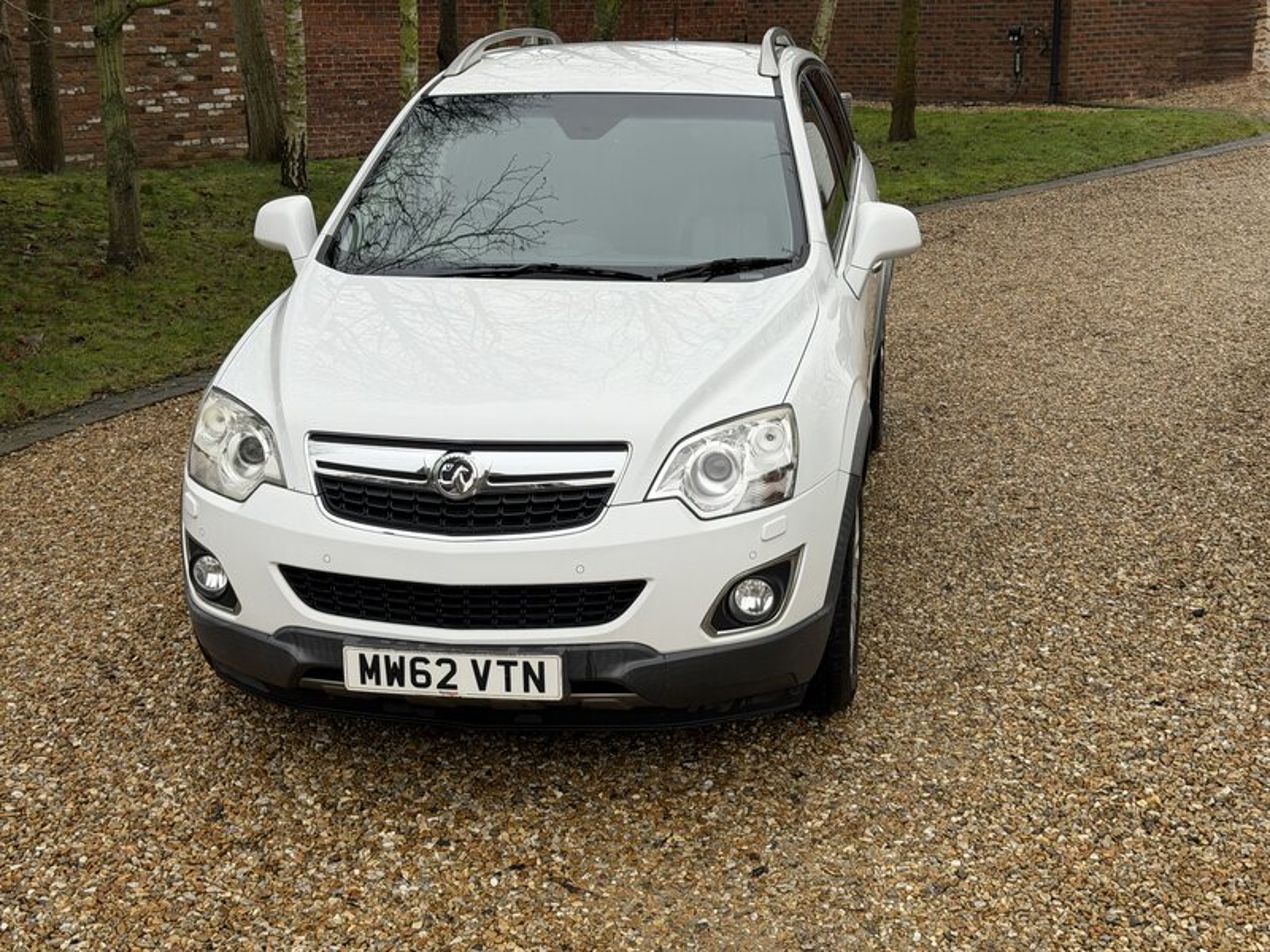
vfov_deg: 30.3
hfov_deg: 39.7
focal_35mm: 48
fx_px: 1761
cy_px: 476
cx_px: 635
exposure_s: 1/463
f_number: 1.78
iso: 64
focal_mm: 6.76
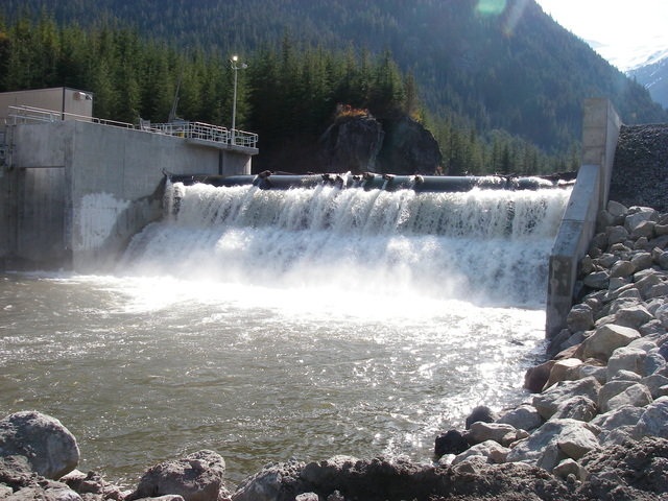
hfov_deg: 49.0
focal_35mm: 38
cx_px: 334
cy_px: 250
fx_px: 733
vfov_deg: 37.7
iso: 64
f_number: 6.6
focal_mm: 6.3
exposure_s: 1/160
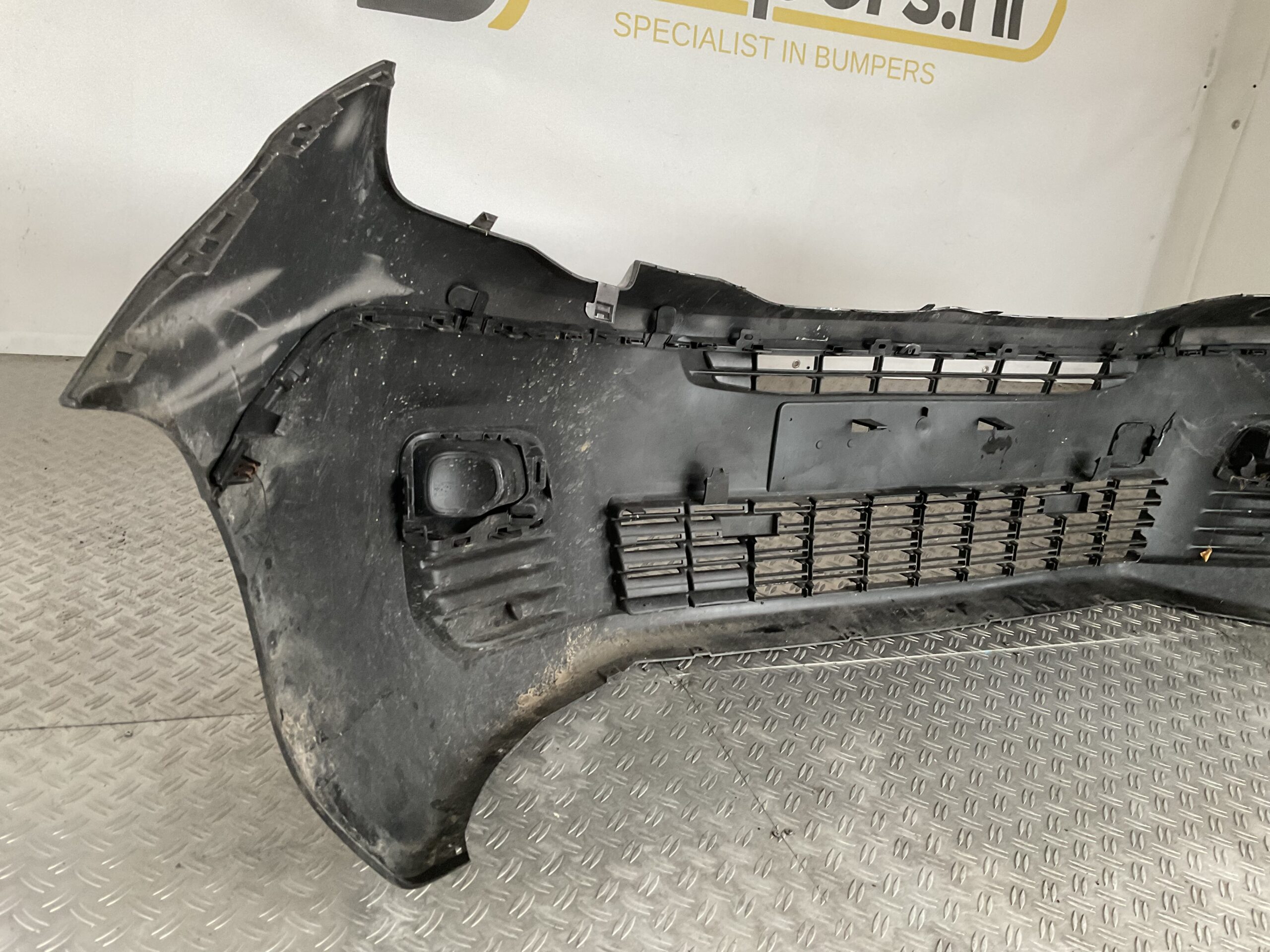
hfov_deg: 61.7
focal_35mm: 29
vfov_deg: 48.2
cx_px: 635
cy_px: 476
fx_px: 1064
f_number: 1.8
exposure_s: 1/50
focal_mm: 3
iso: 160
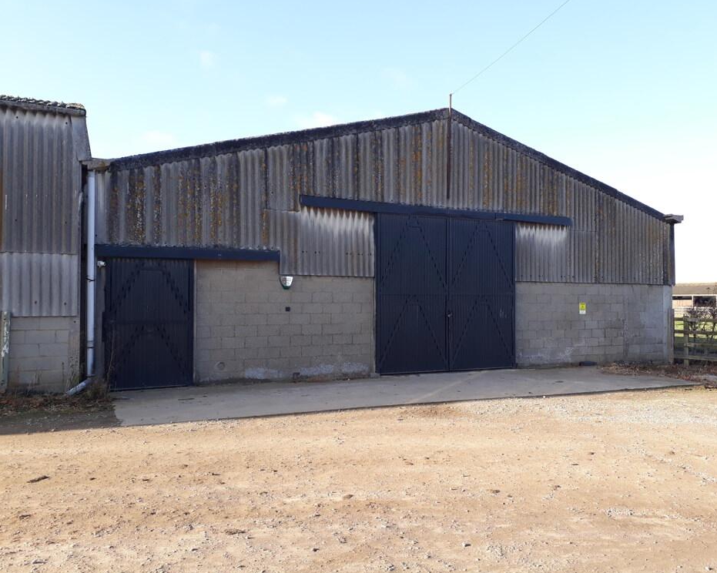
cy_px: 287
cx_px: 394
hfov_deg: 60.3
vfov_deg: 49.9
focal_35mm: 29
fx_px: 615
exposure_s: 1/324
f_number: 1.9
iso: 40
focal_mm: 3.6
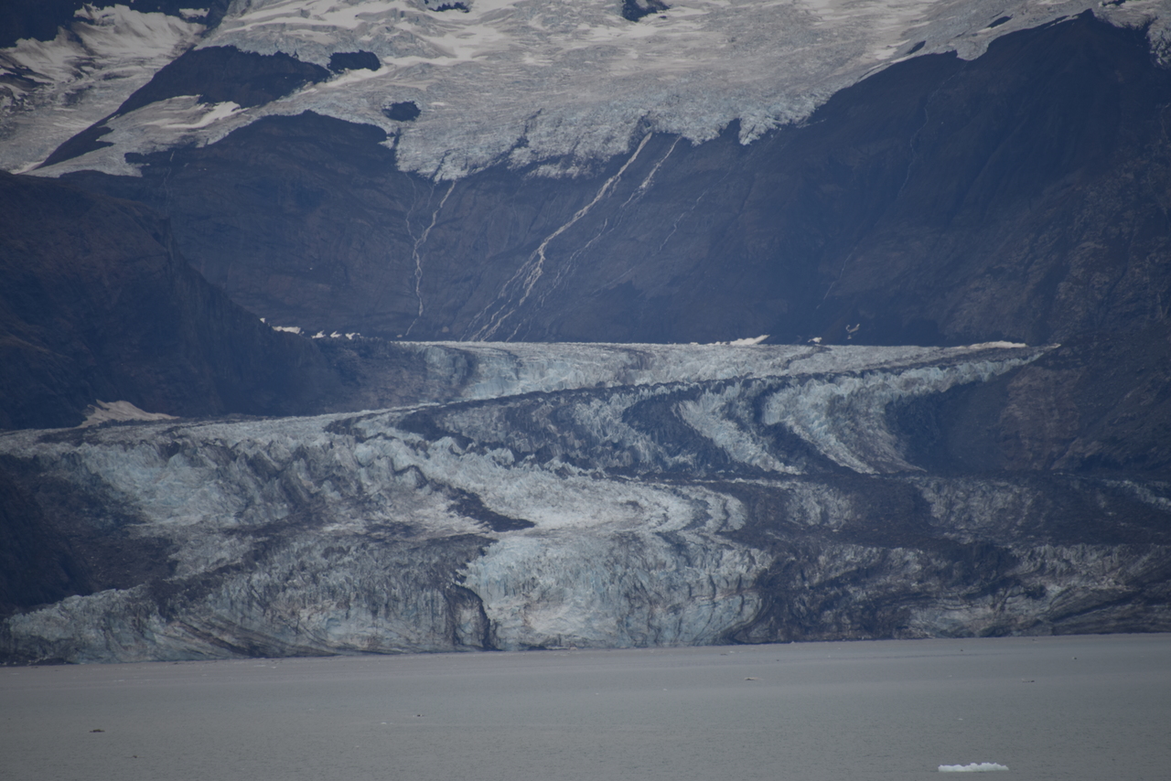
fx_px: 9760
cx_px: 586
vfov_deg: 4.6
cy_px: 390
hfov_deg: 6.9
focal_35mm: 300
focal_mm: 300
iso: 200
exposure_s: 1/640
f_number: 5.6
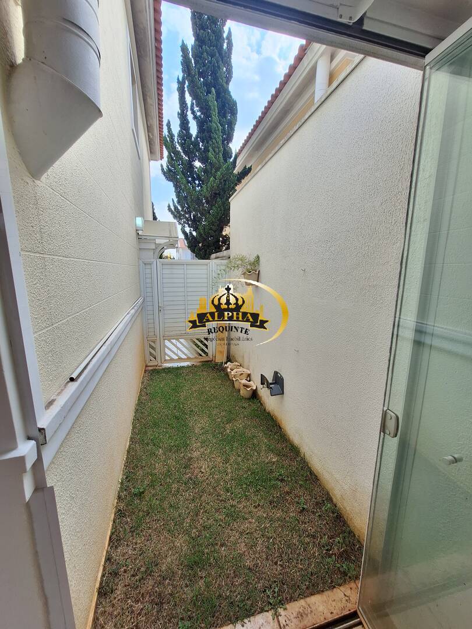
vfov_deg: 106.2
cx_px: 236
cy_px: 314
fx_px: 236
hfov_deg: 89.9
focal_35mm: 13
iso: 40
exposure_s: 1/662
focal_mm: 1.74
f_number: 2.2
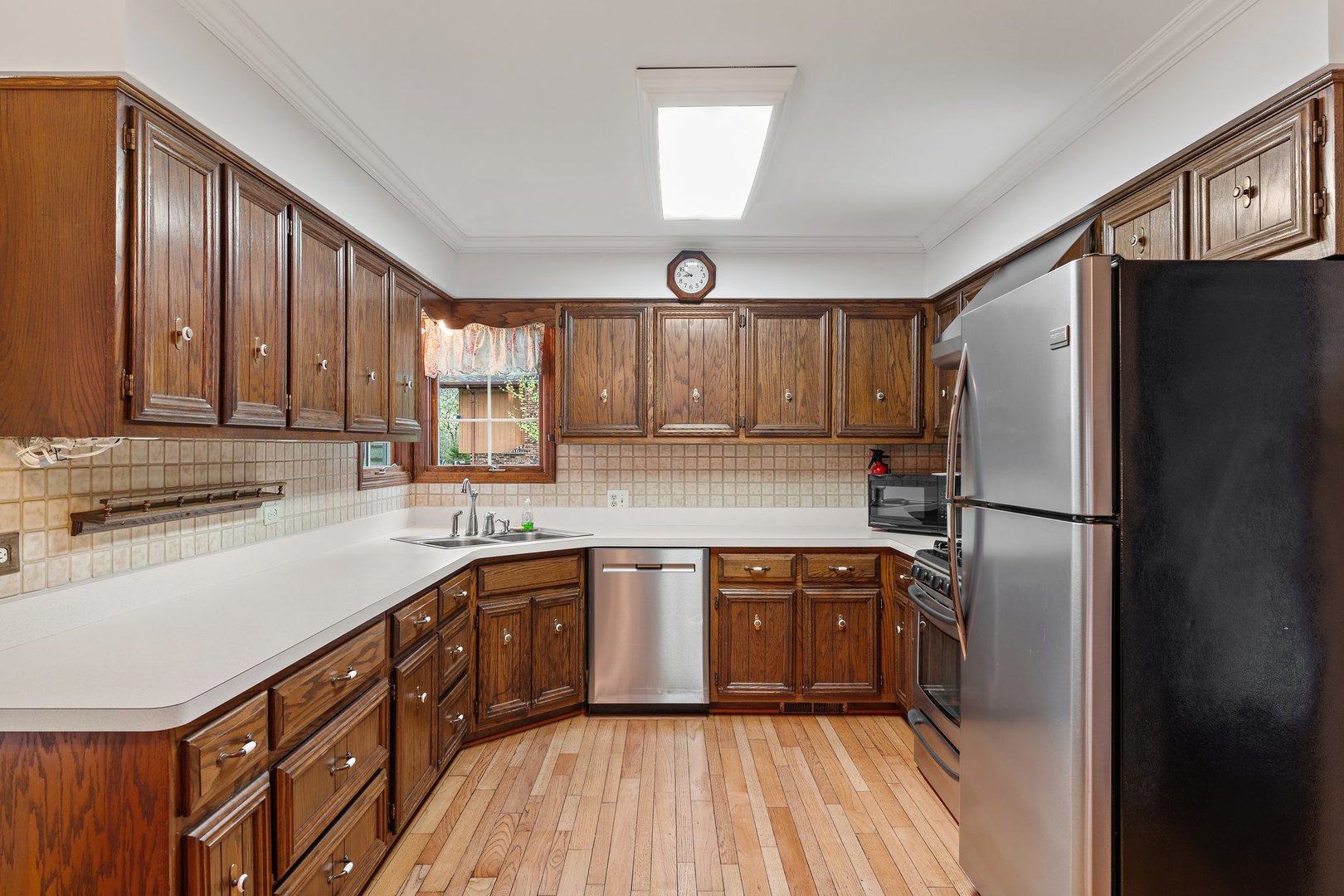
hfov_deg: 81.7
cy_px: 448
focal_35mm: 21
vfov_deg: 60.0
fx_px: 776
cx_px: 672
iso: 500
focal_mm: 20.8
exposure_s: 2.5
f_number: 9
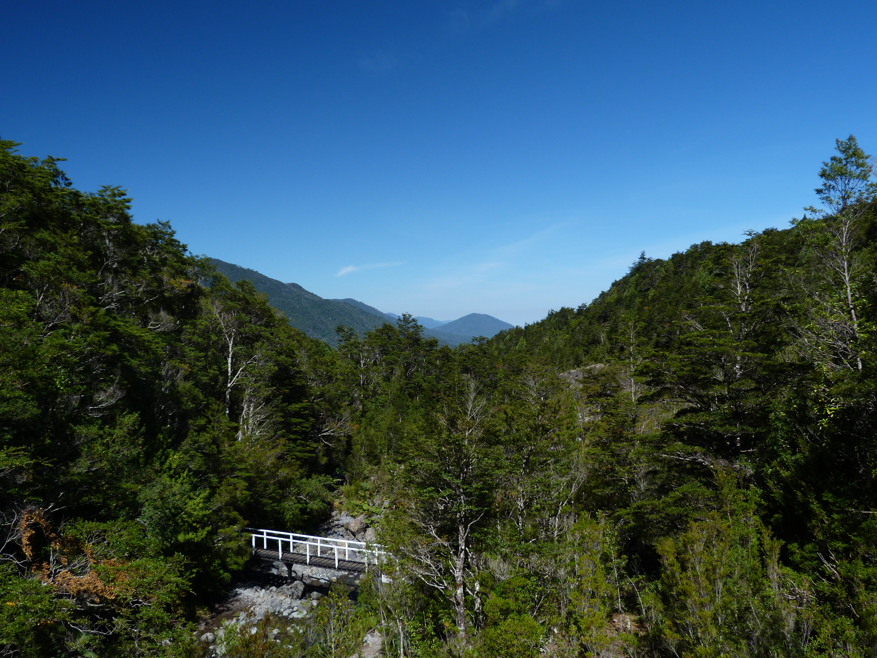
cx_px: 438
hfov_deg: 60.0
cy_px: 329
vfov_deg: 46.8
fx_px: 760
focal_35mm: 30
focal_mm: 5.3
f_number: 4
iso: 80
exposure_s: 1/200
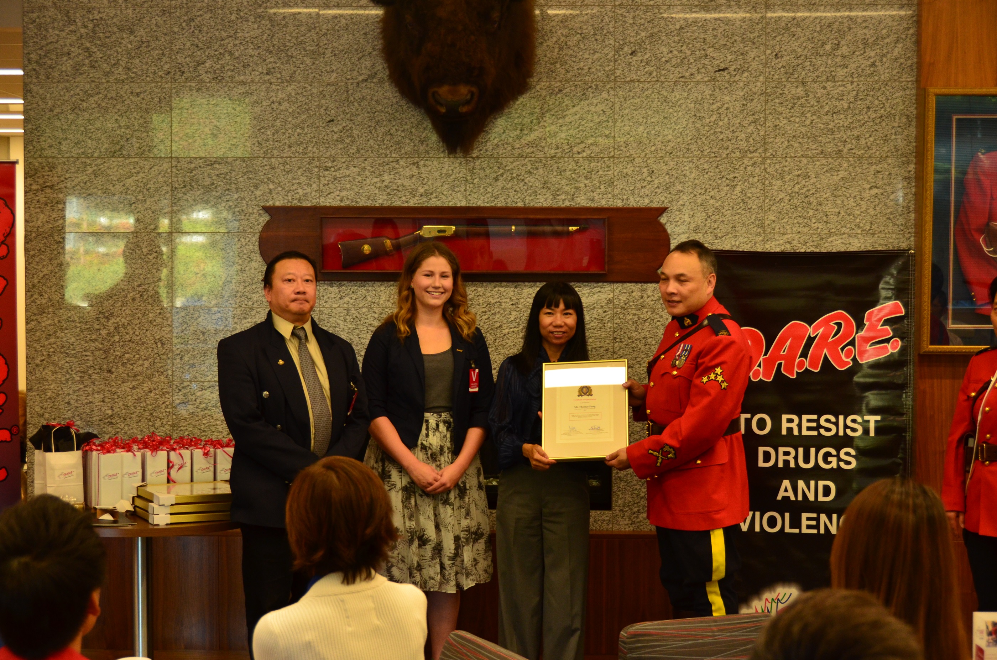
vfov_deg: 22.5
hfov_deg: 33.5
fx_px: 1658
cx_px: 498
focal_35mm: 60
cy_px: 330
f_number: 4.5
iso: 800
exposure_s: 1/50
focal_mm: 40
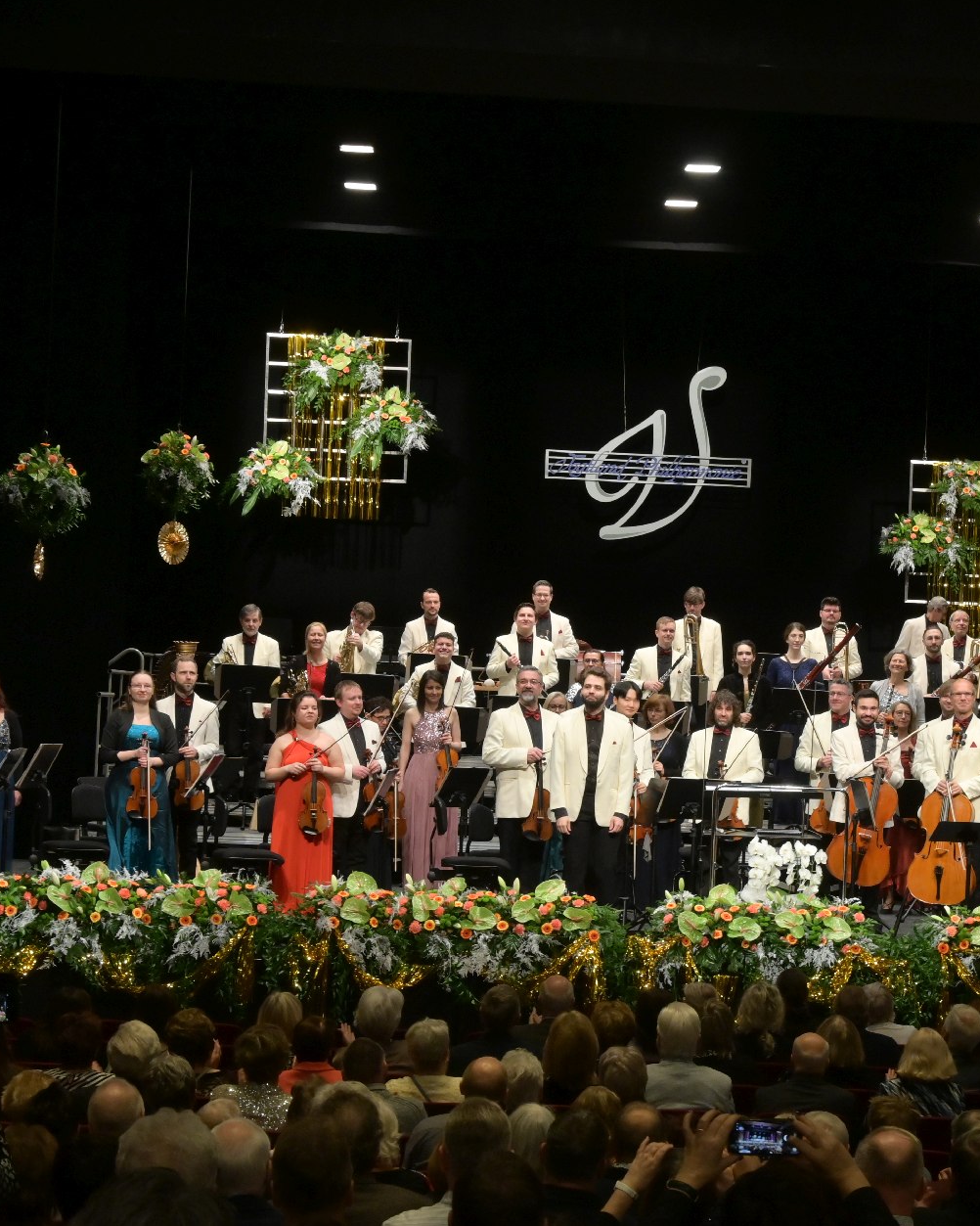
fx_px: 2974
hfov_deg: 18.6
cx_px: 680
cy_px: 619
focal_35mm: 82
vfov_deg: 23.3
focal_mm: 38
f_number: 8
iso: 1250
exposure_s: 1/60
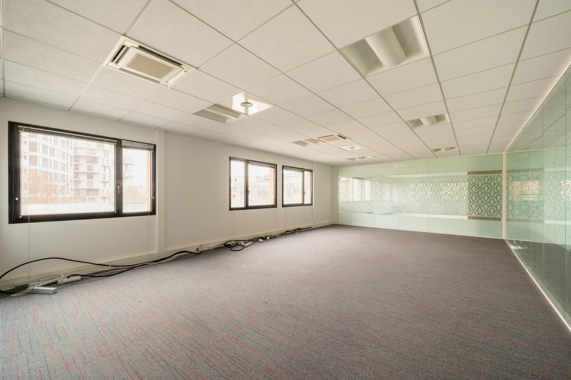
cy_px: 190
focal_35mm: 14
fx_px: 222
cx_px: 286
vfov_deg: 81.1
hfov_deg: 104.3
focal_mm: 14
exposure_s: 1/8
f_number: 11
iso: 200
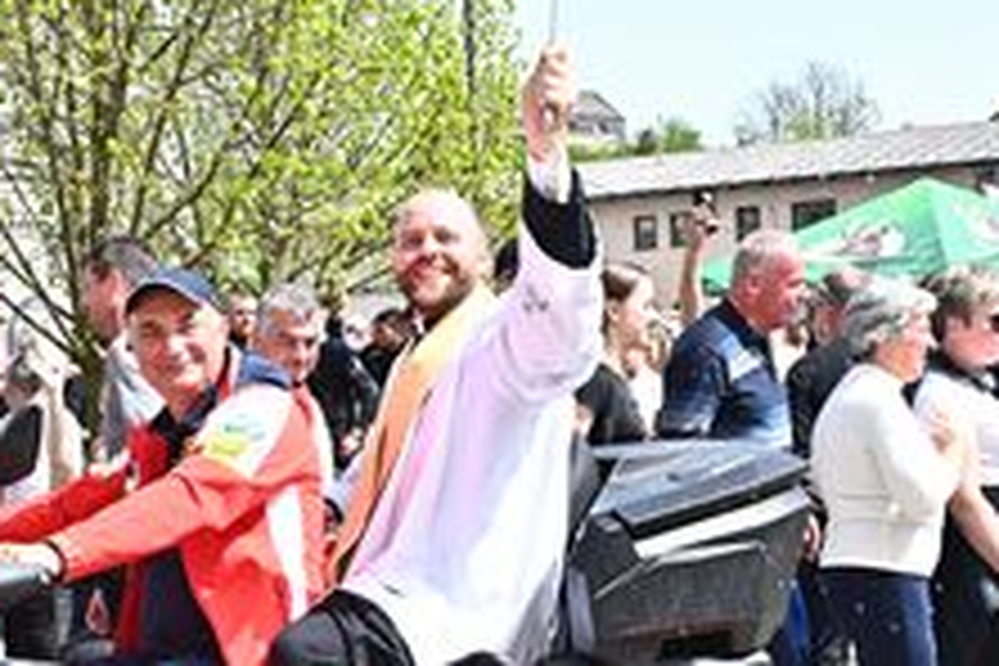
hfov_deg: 28.0
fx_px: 1970
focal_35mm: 71
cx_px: 234
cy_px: 554
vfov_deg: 19.0
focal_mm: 35
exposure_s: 1/640
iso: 1600
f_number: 16
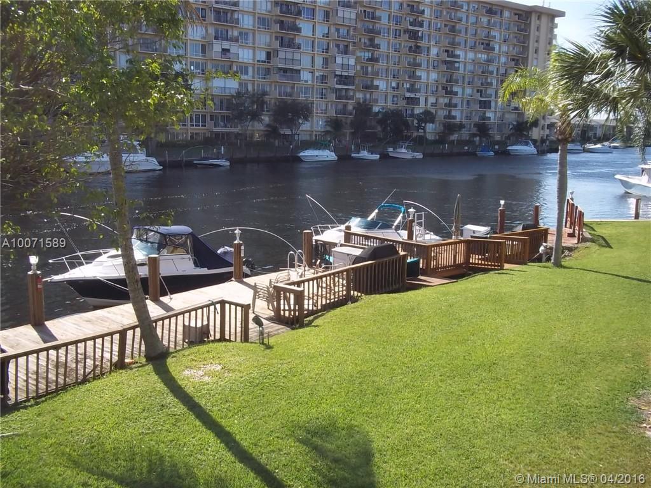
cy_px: 244
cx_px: 326
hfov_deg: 51.4
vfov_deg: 39.7
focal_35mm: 36
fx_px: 677
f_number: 3.1
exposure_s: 1/400
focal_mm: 6.5
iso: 80
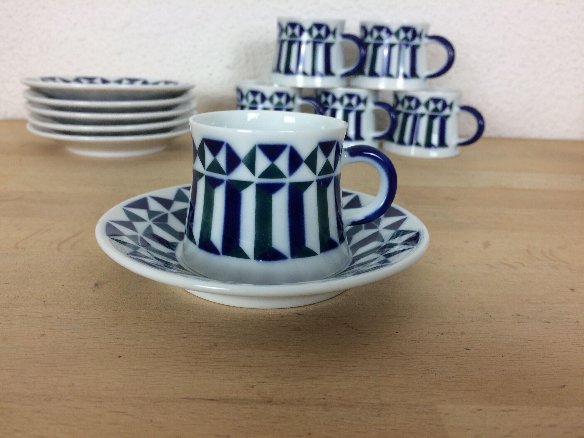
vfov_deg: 48.2
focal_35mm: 29
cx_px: 292
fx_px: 489
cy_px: 219
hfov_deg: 61.7
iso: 50
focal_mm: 4.15
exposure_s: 1/50
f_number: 2.2
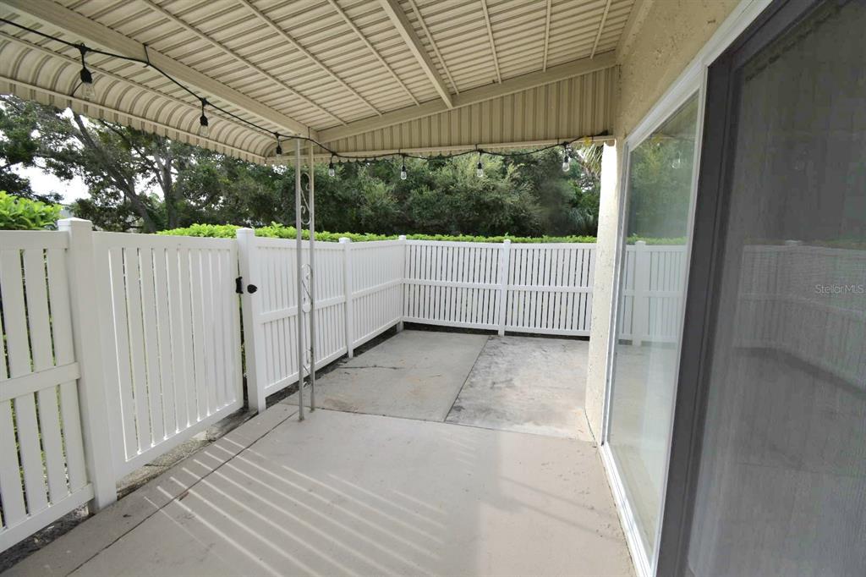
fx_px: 361
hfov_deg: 100.4
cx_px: 433
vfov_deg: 77.3
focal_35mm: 15
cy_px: 288
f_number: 9
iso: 200
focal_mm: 10
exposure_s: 1/323
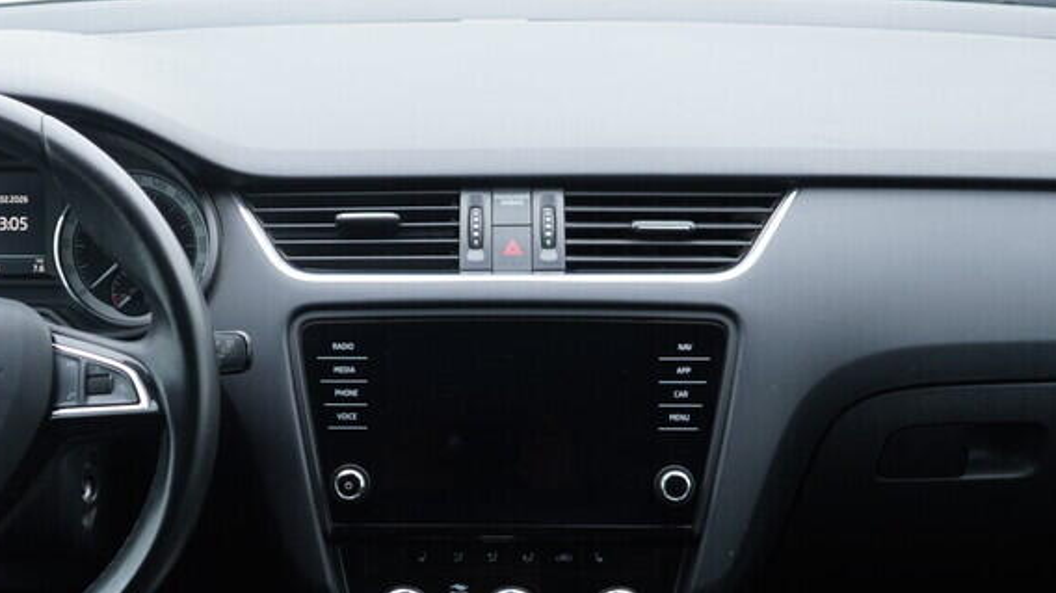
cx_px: 424
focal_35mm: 68
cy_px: 529
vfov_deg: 17.5
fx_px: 1903
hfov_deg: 30.9
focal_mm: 24
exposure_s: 1/40
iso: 250
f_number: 2.8
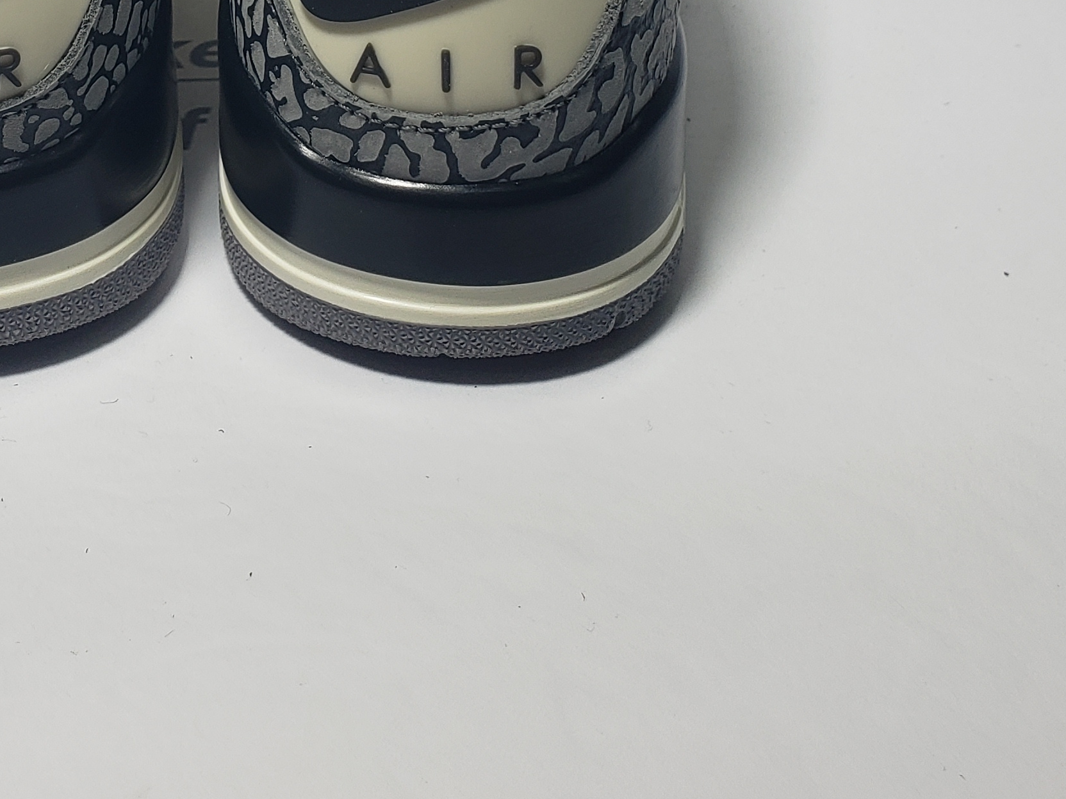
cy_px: -45
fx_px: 1940
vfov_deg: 22.2
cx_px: 252
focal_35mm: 63
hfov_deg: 30.2
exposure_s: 1/181
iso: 50
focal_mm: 4.3
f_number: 2.4
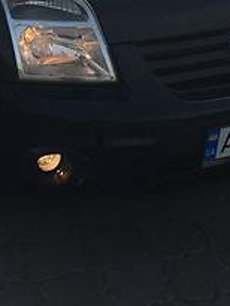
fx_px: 752
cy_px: -57
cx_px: 63
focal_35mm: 85
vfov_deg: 21.4
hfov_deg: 17.3
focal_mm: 4.2
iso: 25
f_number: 2.2
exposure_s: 1/1876
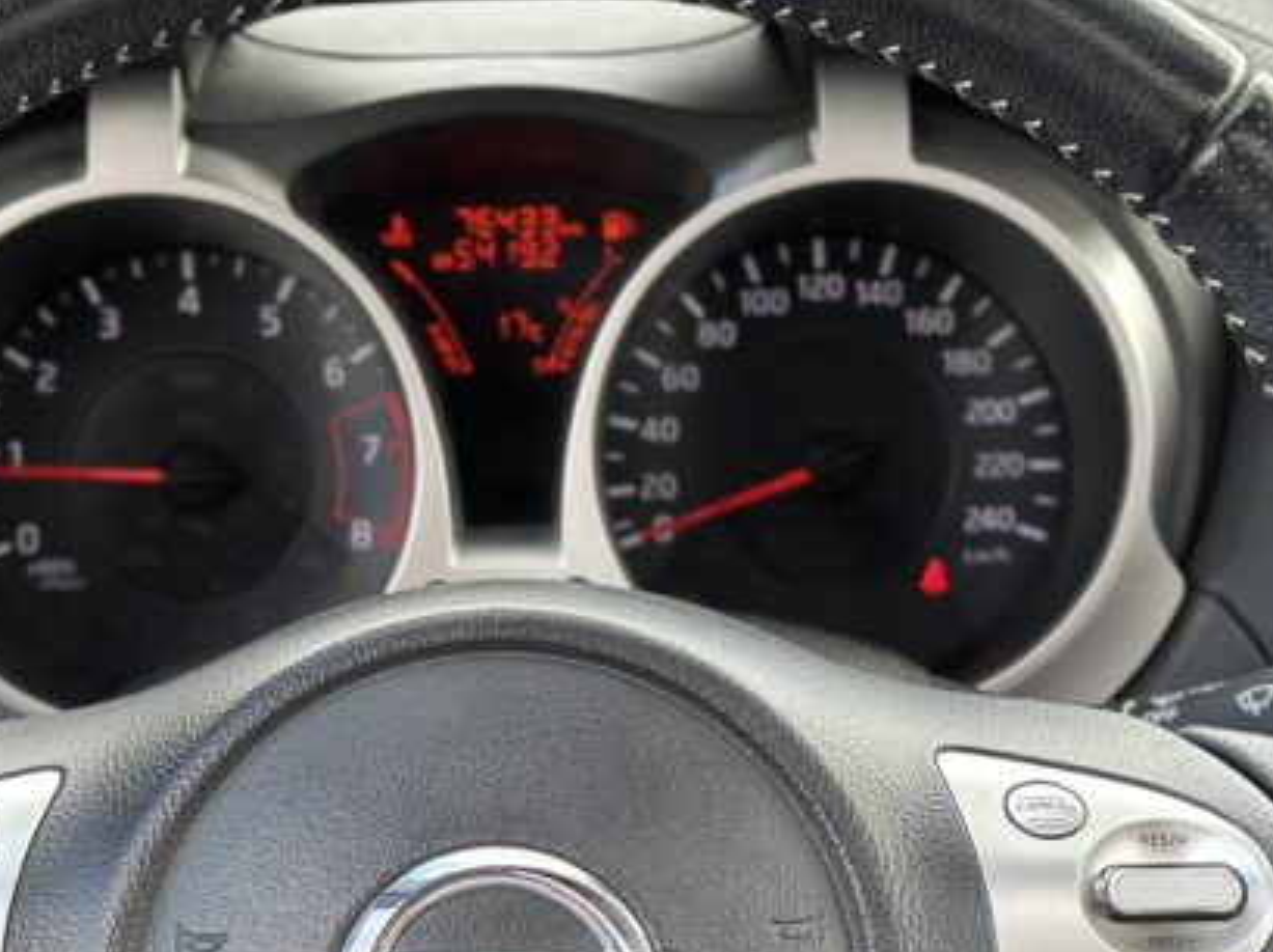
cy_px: 628
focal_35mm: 94
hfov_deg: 20.9
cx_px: 526
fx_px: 3454
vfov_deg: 15.7
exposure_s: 1/188
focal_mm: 6.86
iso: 80
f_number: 1.78
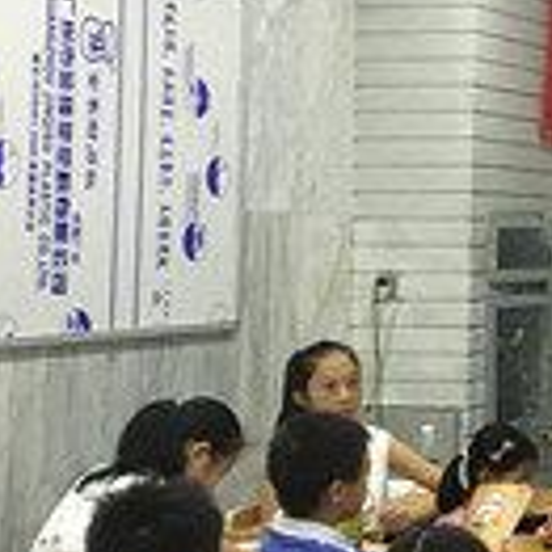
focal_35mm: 98
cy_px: 129
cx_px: 940
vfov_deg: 17.6
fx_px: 1768
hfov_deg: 15.6
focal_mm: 4.15
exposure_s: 1/17
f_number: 2.2
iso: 200
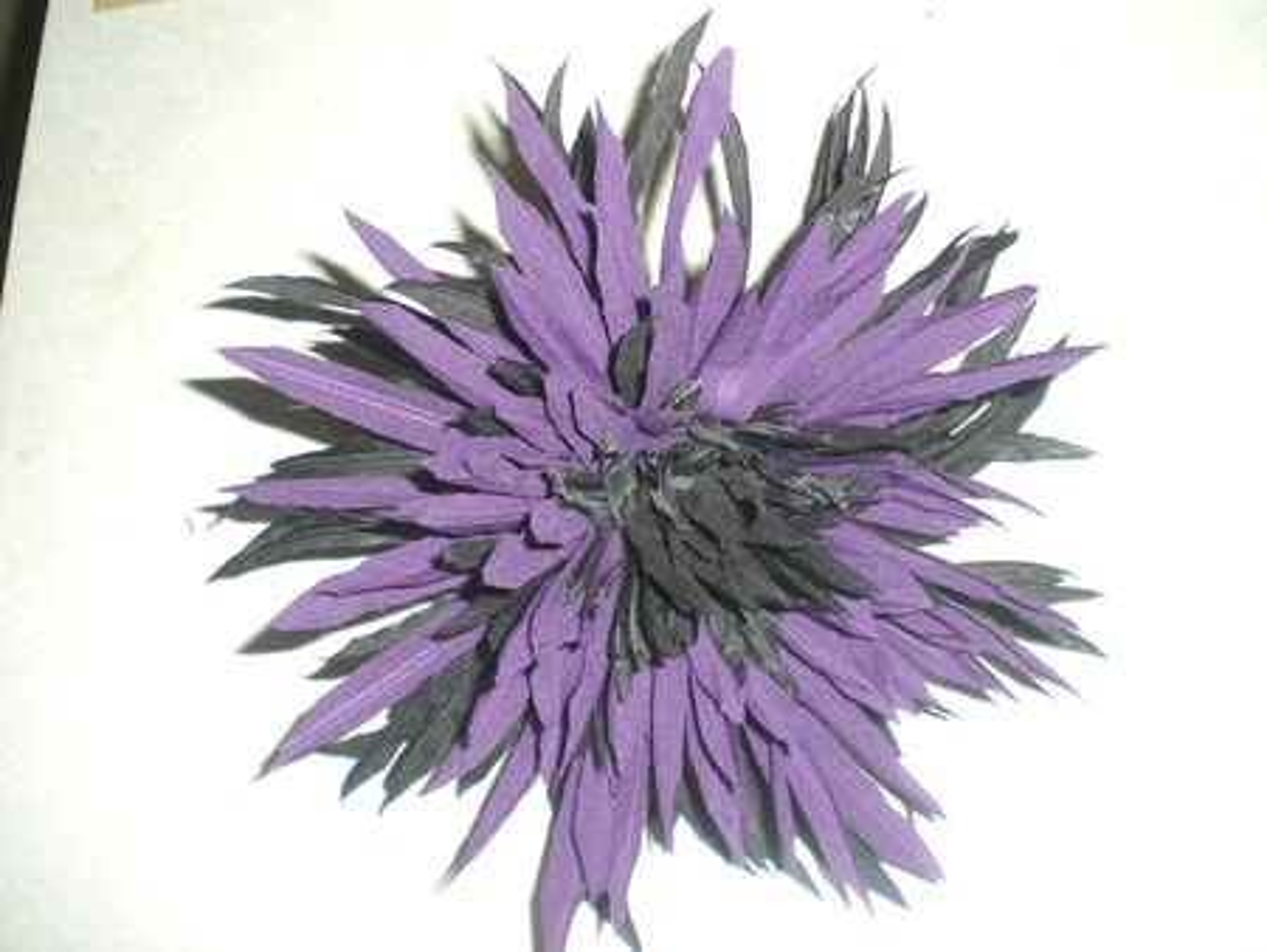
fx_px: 1392
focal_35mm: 38
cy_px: 476
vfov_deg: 37.8
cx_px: 634
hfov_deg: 49.0
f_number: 3.1
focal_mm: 6.3
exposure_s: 1/60
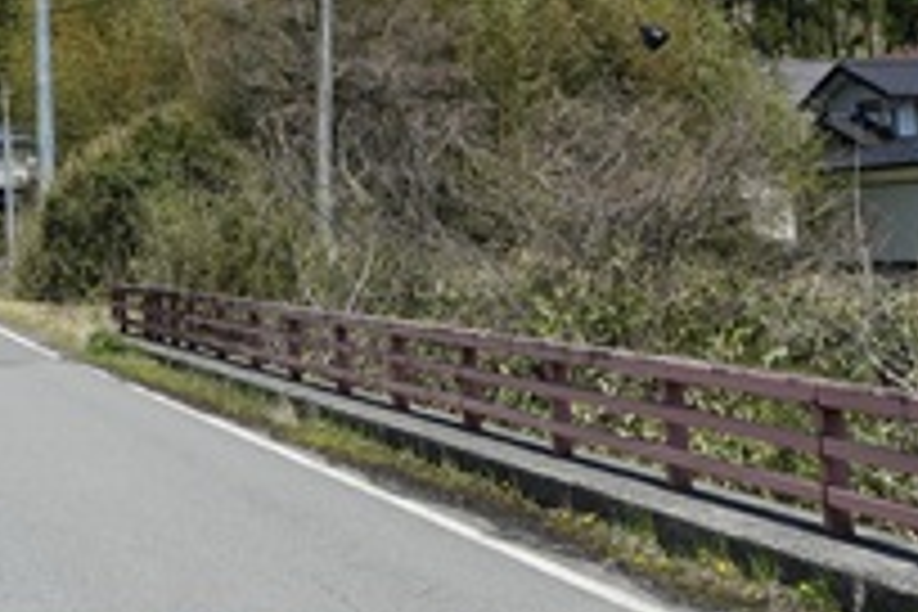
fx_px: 2652
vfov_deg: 12.7
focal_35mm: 104
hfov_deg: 18.9
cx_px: -90
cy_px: -207
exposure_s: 1/4000
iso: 800
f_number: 5.6
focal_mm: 29
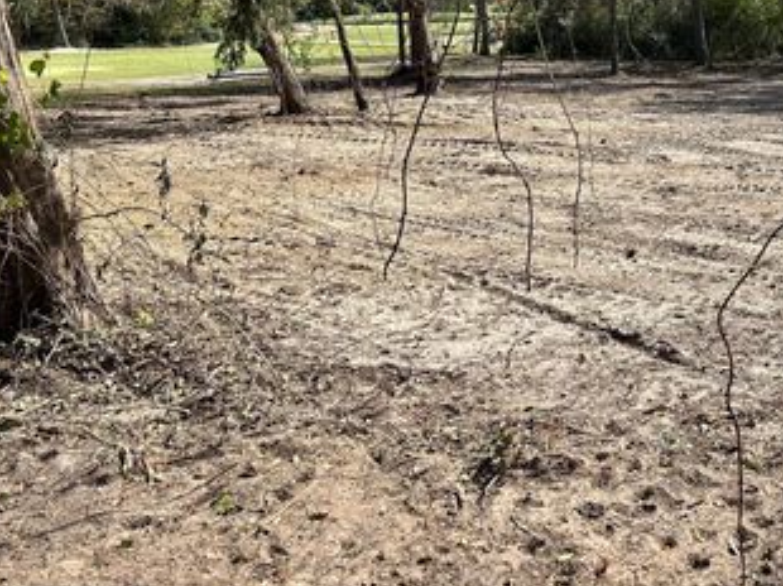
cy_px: 236
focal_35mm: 42
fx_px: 949
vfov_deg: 34.2
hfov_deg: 43.7
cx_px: 561
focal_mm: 5.7
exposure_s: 1/2513
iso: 50
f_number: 1.5
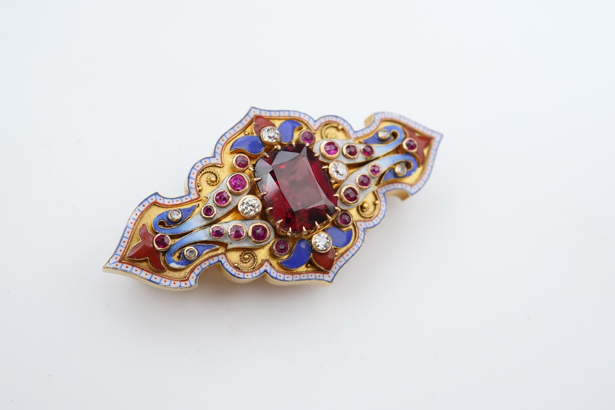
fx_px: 769
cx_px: 308
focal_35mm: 45
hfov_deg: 43.6
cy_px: 205
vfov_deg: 29.9
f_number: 14
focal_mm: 30
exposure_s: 1/125
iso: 640
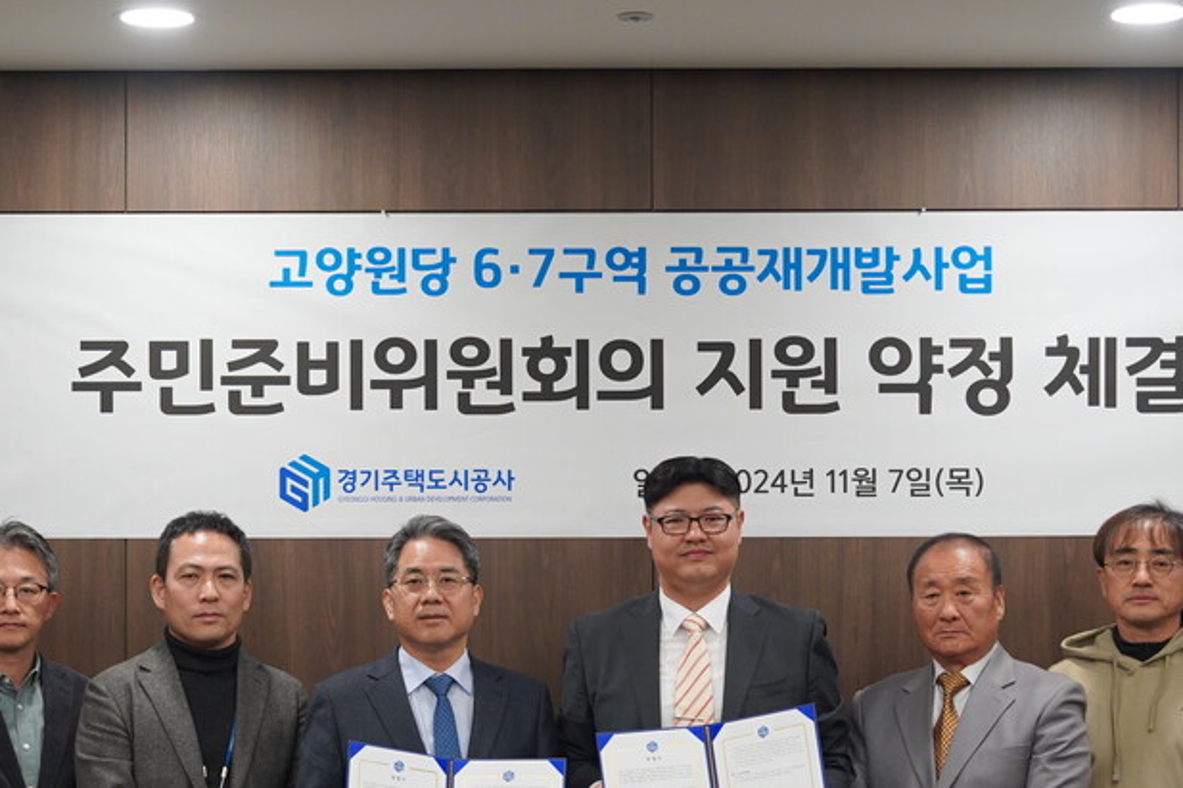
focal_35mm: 83
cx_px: 483
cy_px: 605
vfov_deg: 16.4
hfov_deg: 24.4
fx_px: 2727
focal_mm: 40
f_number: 4
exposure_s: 1/160
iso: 1600
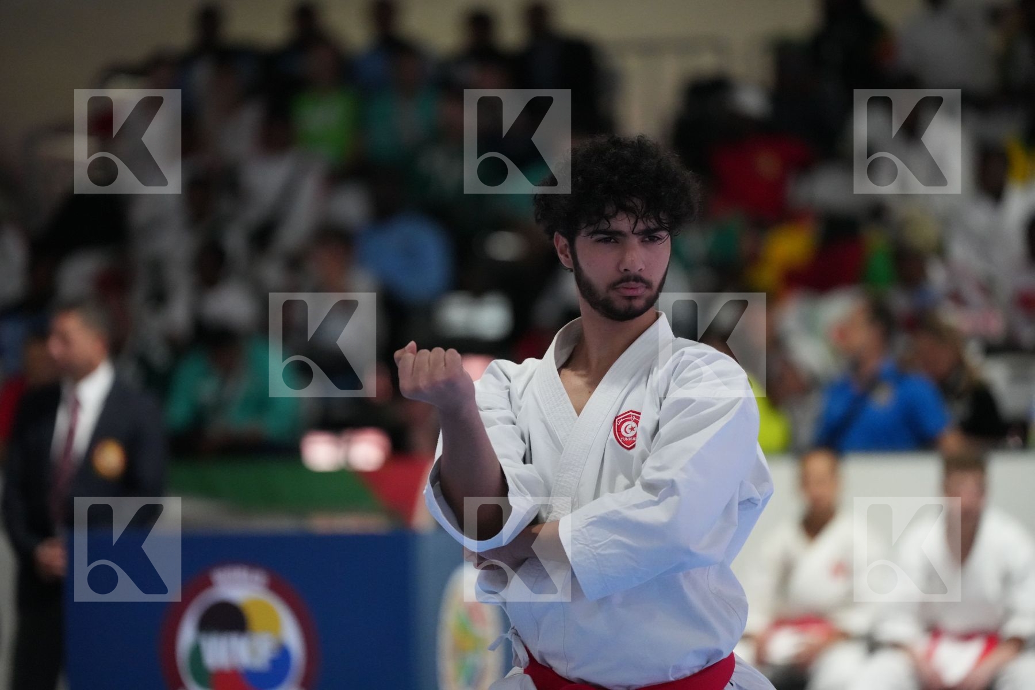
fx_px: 5750
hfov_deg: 10.3
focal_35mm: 200
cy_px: 345
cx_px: 518
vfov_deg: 6.9
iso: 8000
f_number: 2.8
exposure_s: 1/500
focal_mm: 200
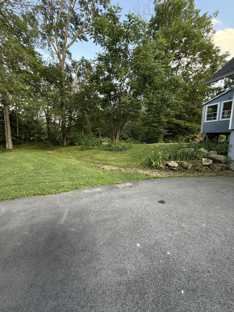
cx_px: 117
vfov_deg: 102.1
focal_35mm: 14
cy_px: 156
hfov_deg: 85.7
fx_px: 126
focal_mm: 2.22
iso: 80
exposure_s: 1/99
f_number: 2.2
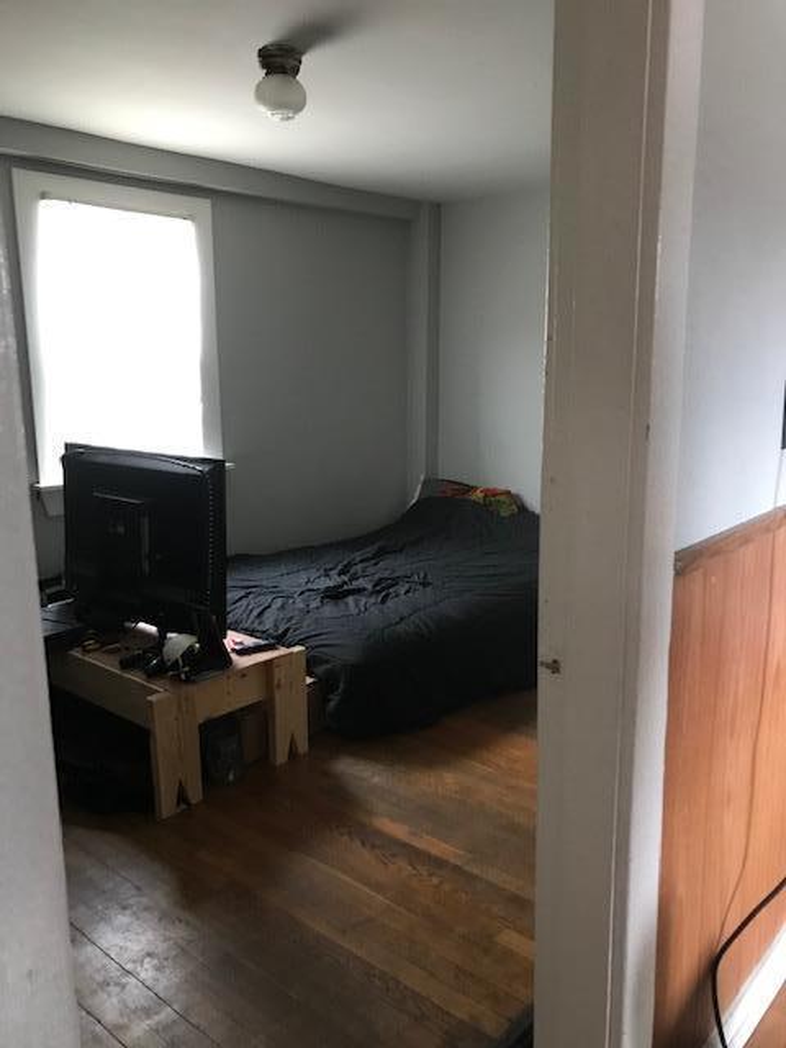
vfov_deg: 63.4
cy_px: 524
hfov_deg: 49.7
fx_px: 848
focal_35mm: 28
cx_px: 393
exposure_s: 1/15
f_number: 1.8
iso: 100
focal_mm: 3.99
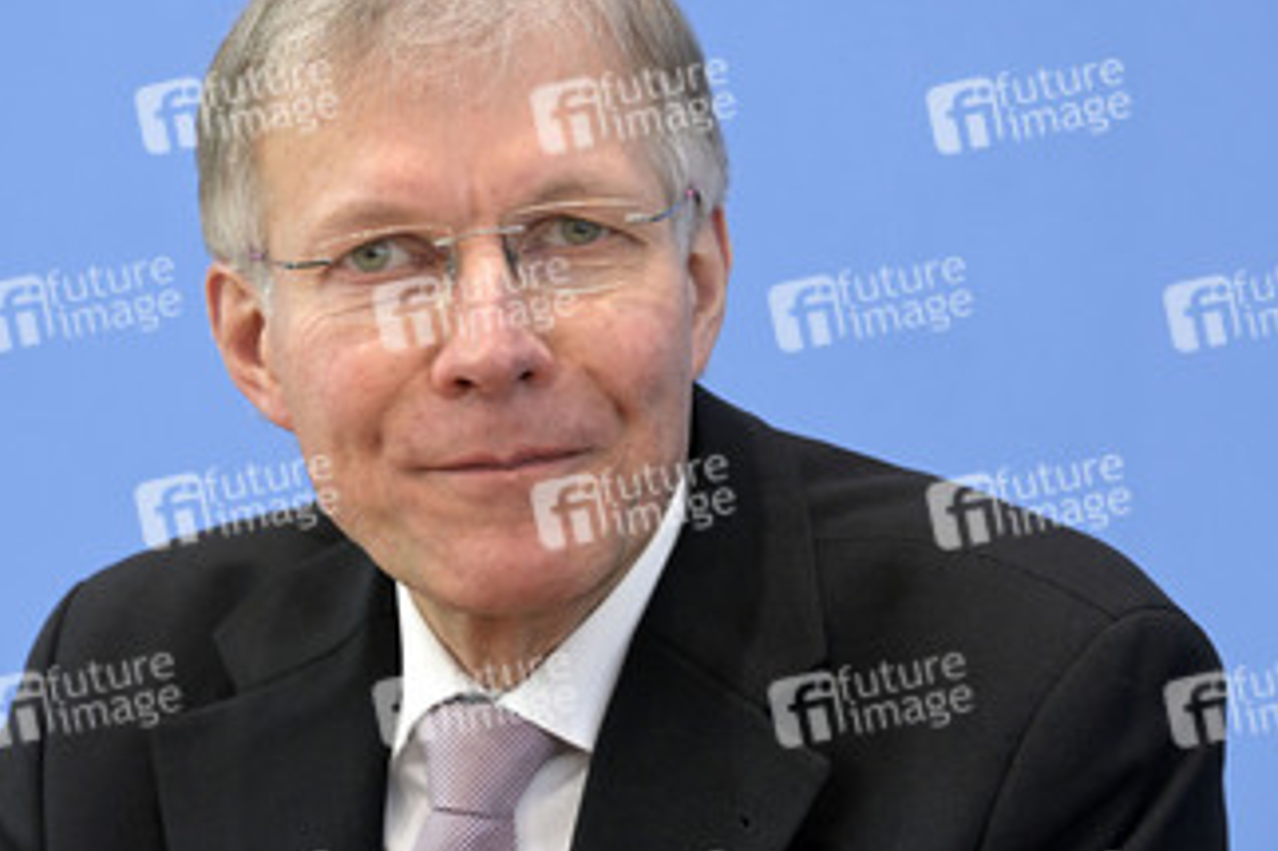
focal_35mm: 251
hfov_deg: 8.2
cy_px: 404
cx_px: 528
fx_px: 8906
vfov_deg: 5.5
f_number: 6.3
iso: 4000
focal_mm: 180
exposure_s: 1/400
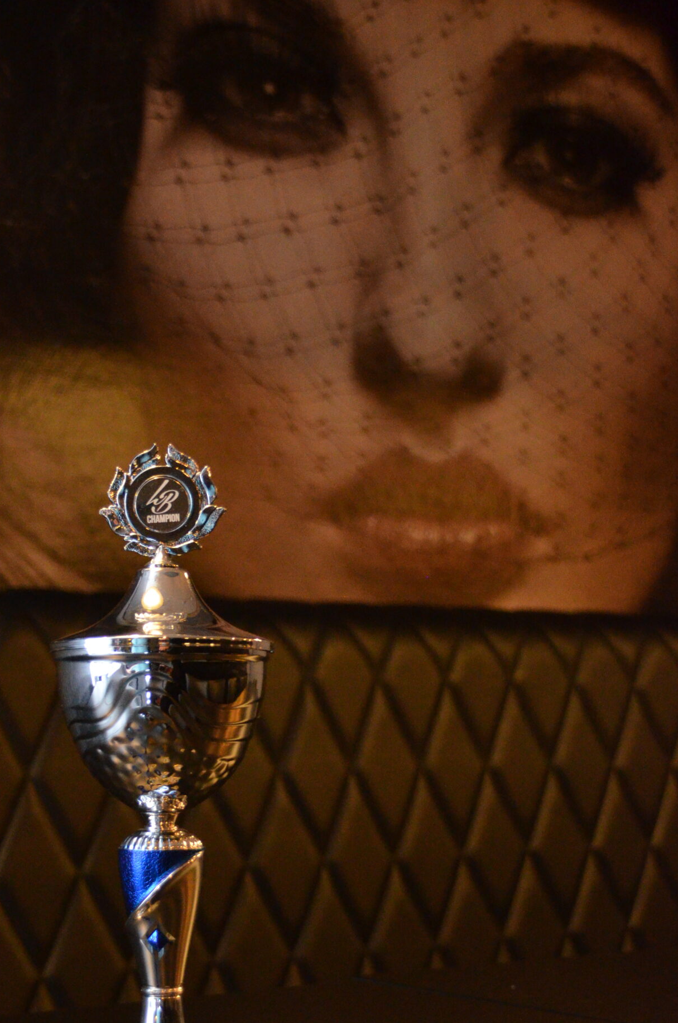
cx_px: 206
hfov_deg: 20.1
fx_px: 1901
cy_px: 671
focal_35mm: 67
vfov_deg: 29.9
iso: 3200
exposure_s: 1/60
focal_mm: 32
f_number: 4.2
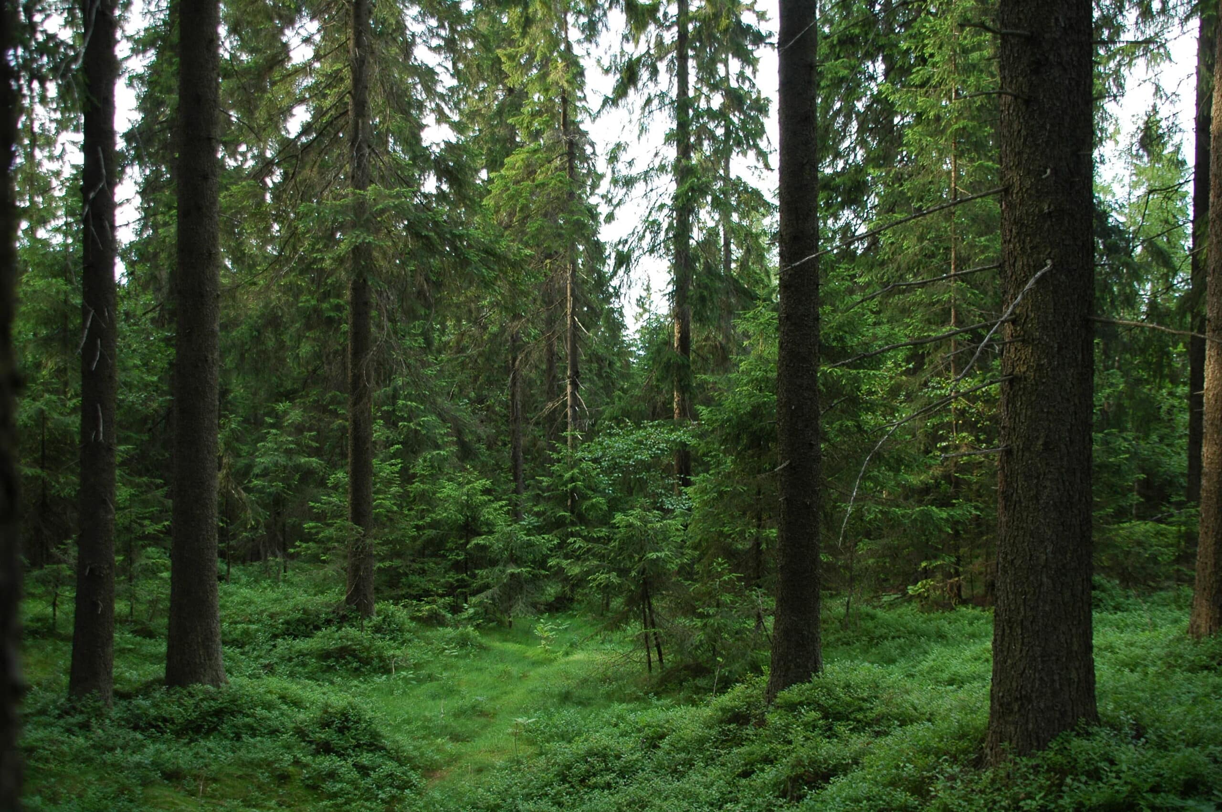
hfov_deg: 57.3
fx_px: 1119
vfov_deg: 39.9
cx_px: 611
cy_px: 406
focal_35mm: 33
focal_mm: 22
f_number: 4
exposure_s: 1/50
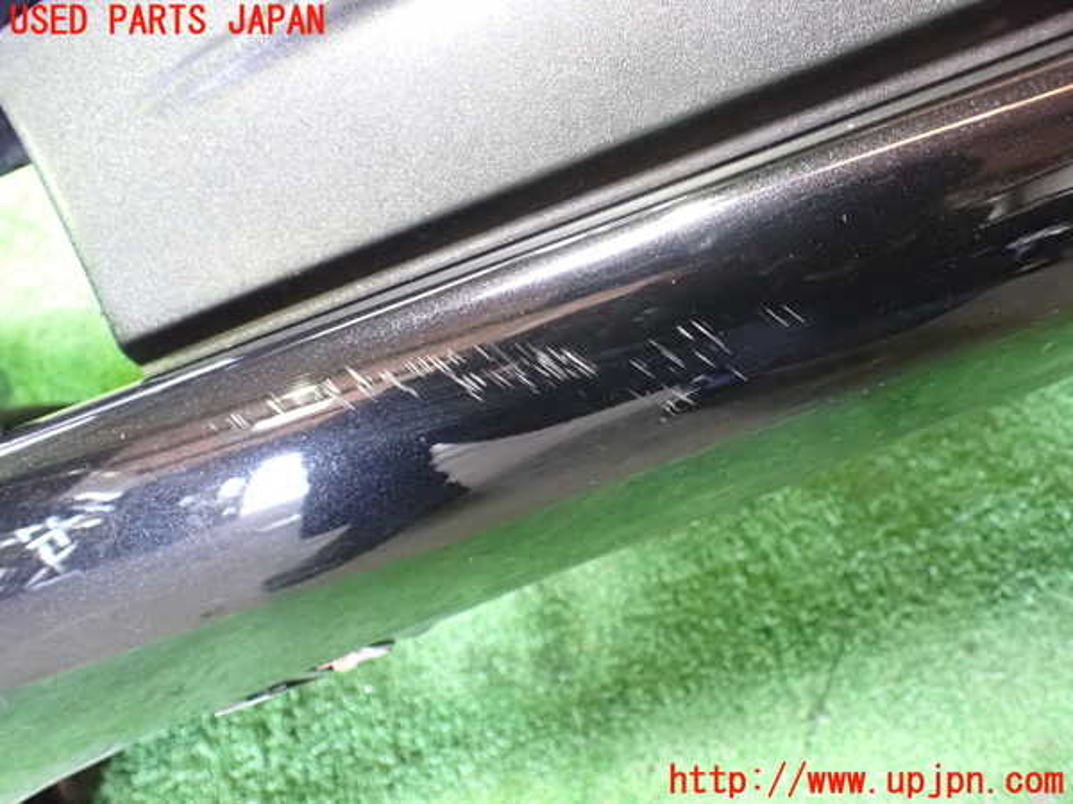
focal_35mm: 30
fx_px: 930
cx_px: 536
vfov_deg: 46.8
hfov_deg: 60.0
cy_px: 402
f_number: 2.3
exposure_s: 1/25
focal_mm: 5.4
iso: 1600
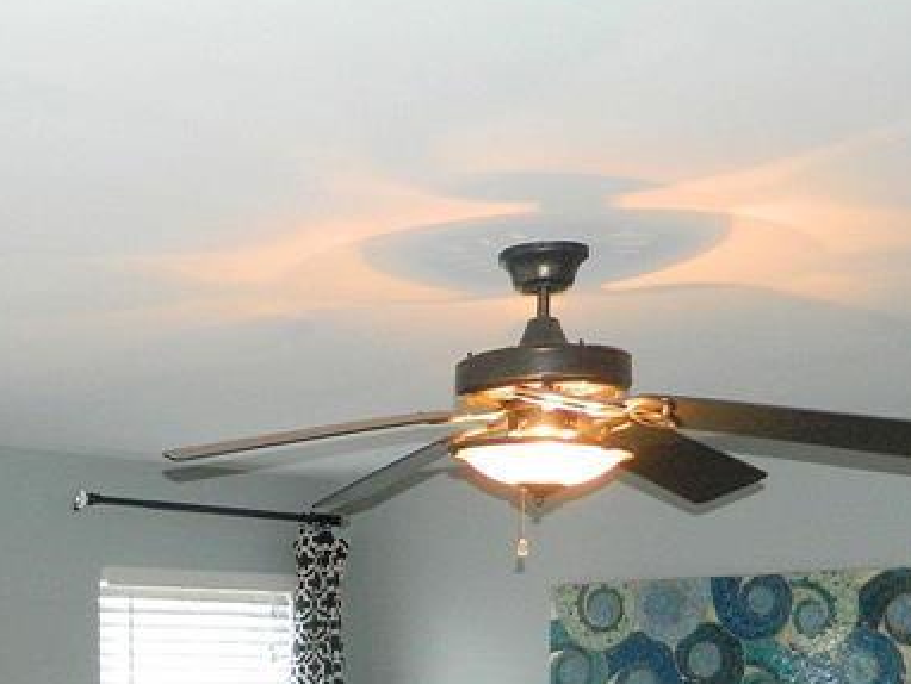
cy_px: 767
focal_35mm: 67
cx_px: 29
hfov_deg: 27.5
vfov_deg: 20.8
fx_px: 1764
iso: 200
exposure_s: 1/30
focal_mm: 4.5
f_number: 3.1
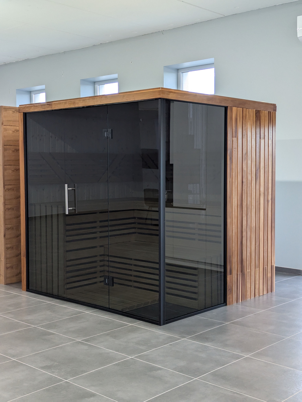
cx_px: 151
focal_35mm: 48
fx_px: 557
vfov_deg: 39.6
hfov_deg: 30.3
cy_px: 201
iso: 110
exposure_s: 1/61.4
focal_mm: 6.81
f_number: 1.85
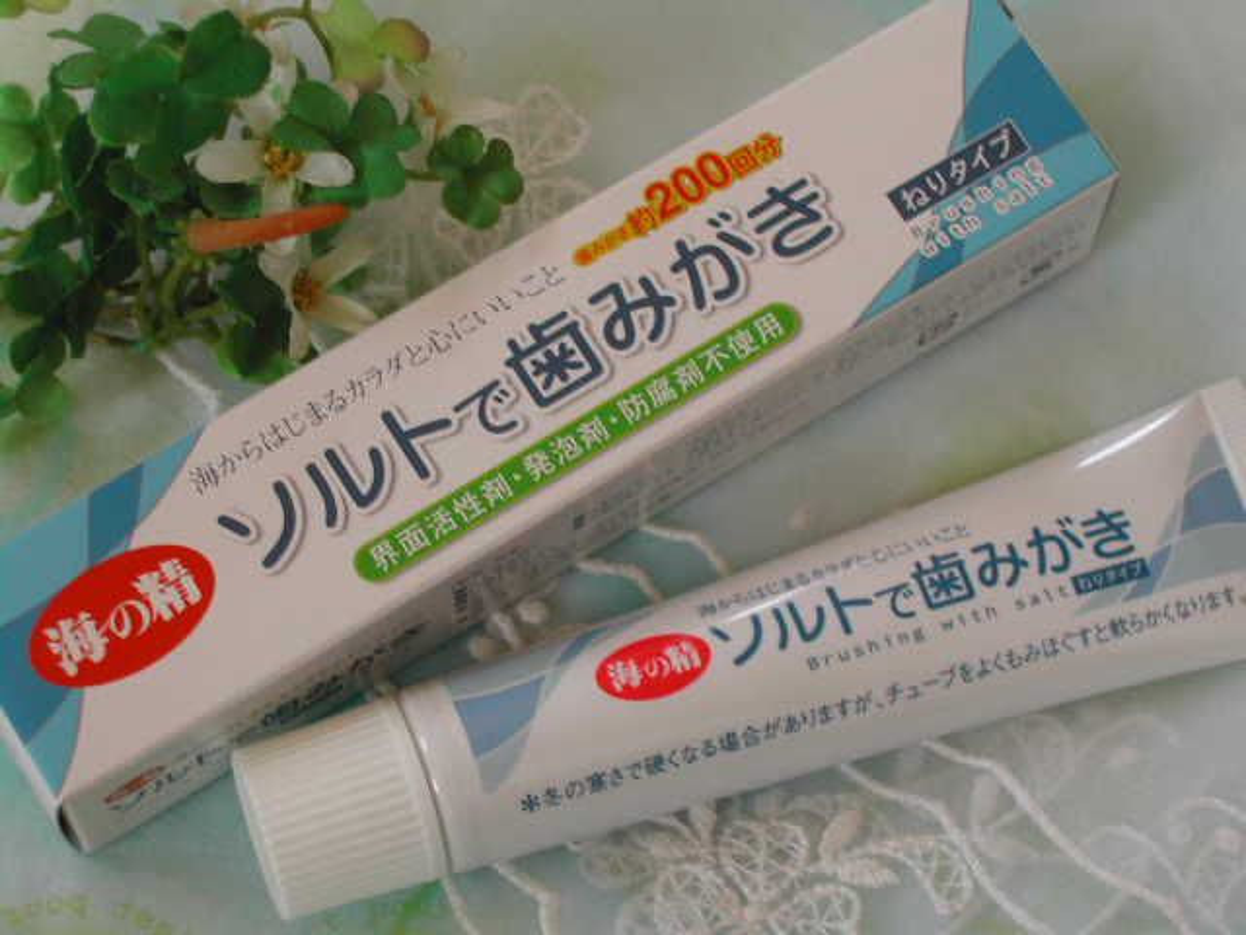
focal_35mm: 114
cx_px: 623
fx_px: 4103
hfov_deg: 17.3
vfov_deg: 13.0
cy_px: 468
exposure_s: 1/11.6
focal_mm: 24
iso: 100
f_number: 4.9
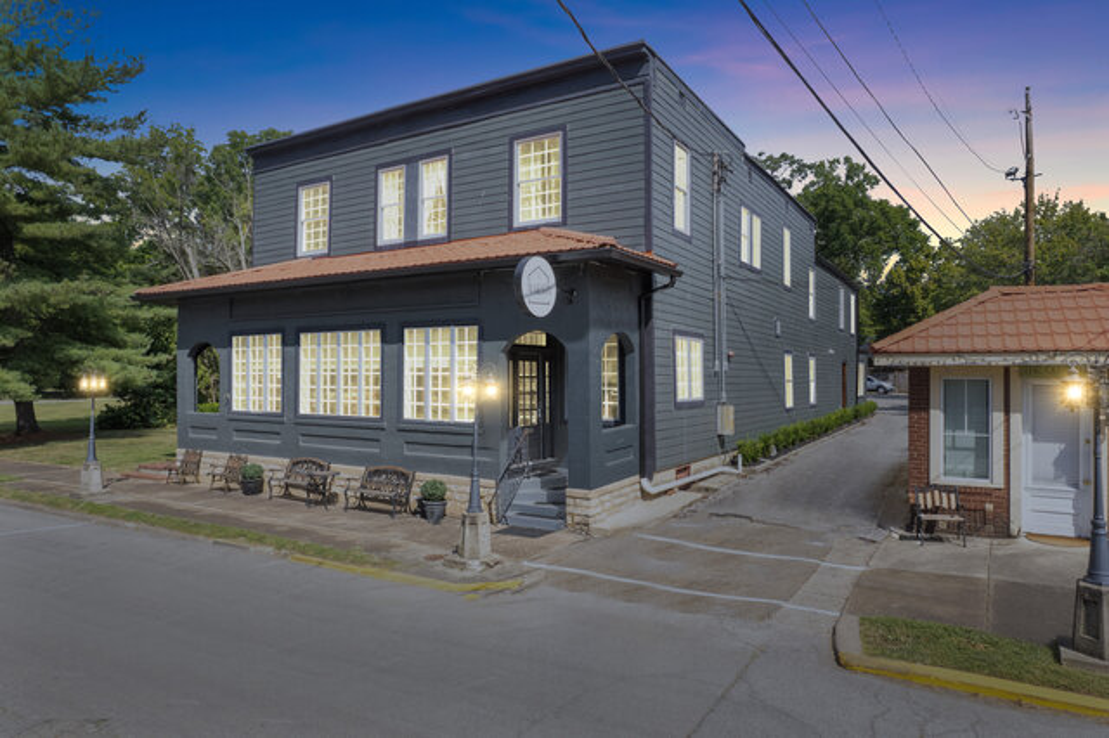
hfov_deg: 78.6
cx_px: 554
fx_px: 677
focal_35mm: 22
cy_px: 369
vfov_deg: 57.2
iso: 120
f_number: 2.8
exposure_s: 1/1600
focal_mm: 8.38
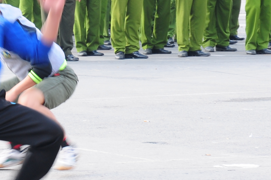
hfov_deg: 5.5
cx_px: 40
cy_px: 16
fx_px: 2842
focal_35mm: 378
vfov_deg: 3.6
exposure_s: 1/40
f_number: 6.3
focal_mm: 70
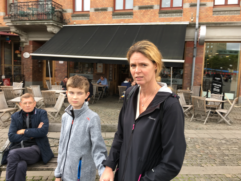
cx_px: 120
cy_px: 90
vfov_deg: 48.2
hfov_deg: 61.7
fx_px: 202
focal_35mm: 29
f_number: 2.2
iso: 25
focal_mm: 4.15
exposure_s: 1/50
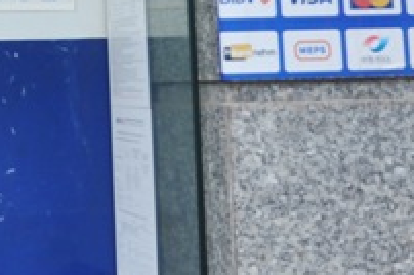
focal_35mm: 95
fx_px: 1091
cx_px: -209
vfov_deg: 13.8
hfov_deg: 18.9
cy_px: -85
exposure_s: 1/250
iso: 200
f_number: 3.5
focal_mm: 16
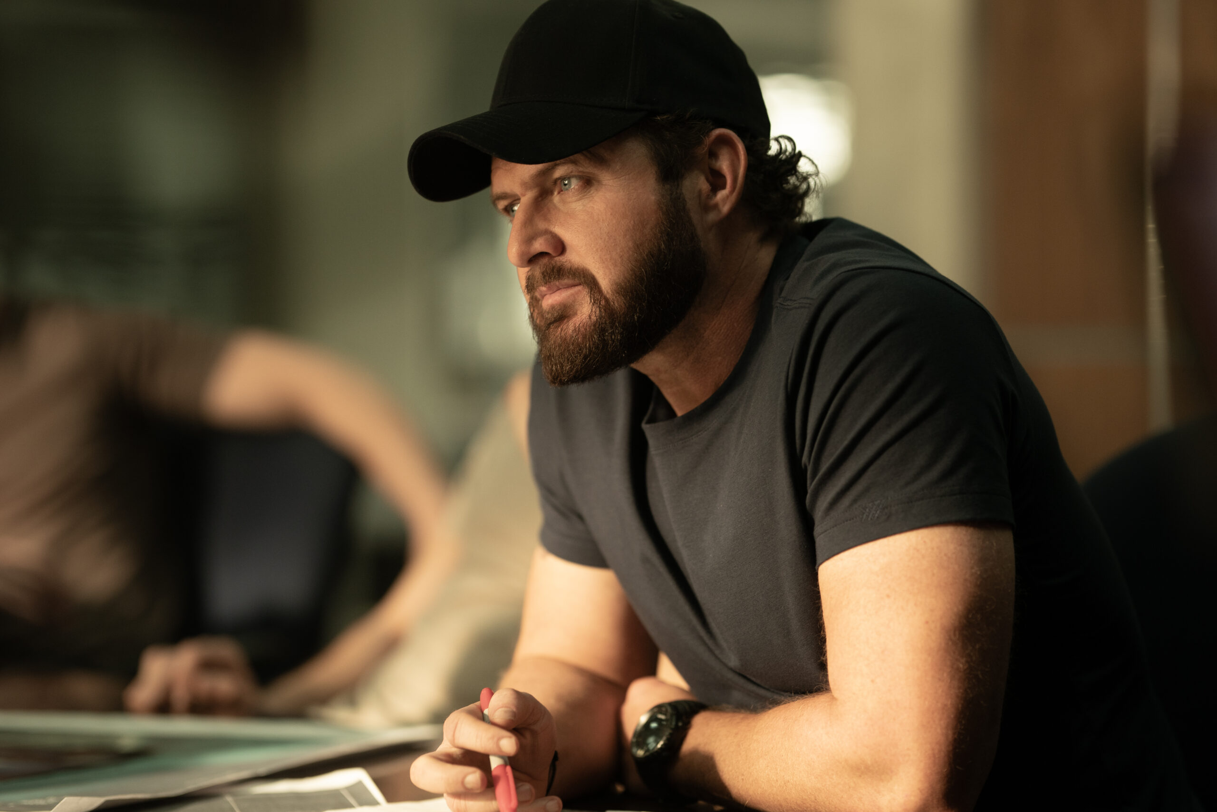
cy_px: 406
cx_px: 608
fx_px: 3550
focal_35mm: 105
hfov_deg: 19.5
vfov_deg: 13.0
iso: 800
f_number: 1.8
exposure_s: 1/250
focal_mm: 105
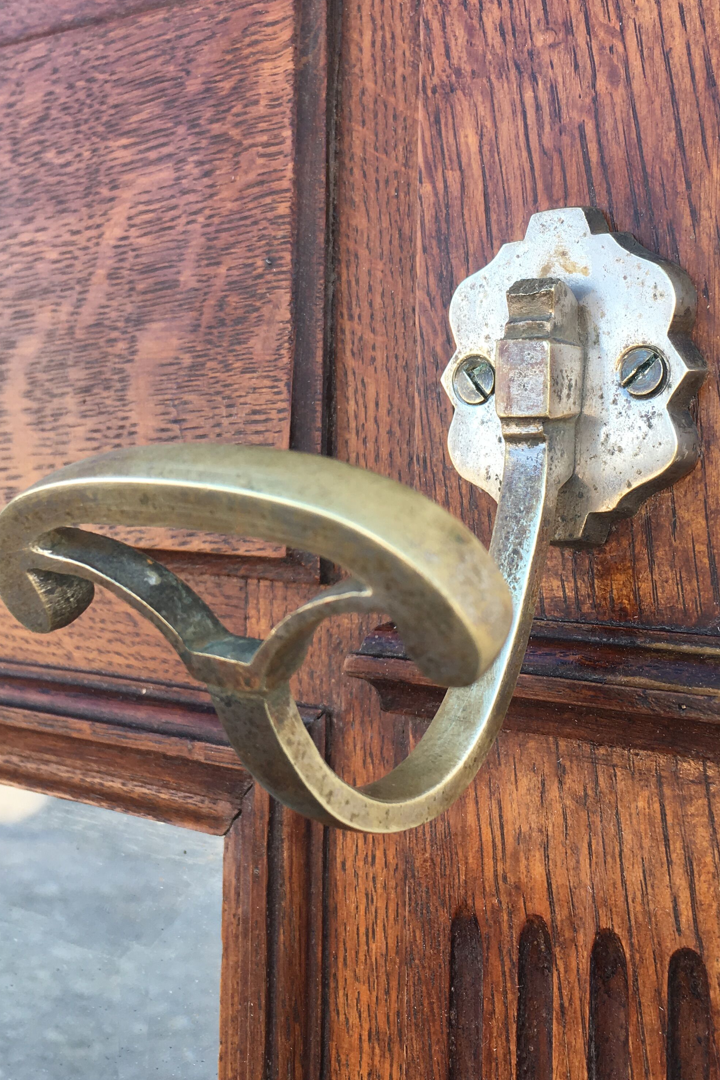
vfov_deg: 47.0
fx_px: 1230
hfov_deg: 32.6
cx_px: 388
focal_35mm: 41
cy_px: 412
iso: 25
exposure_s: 1/172
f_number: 2.2
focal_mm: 4.15
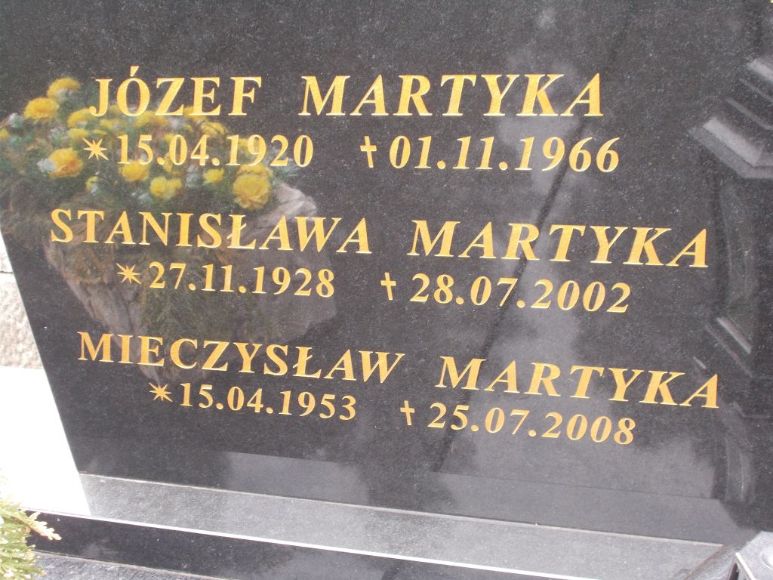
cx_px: 386
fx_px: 1295
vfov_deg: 25.2
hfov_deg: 33.2
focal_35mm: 58
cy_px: 290
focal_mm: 10.3
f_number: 4.9
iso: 125
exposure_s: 1/30
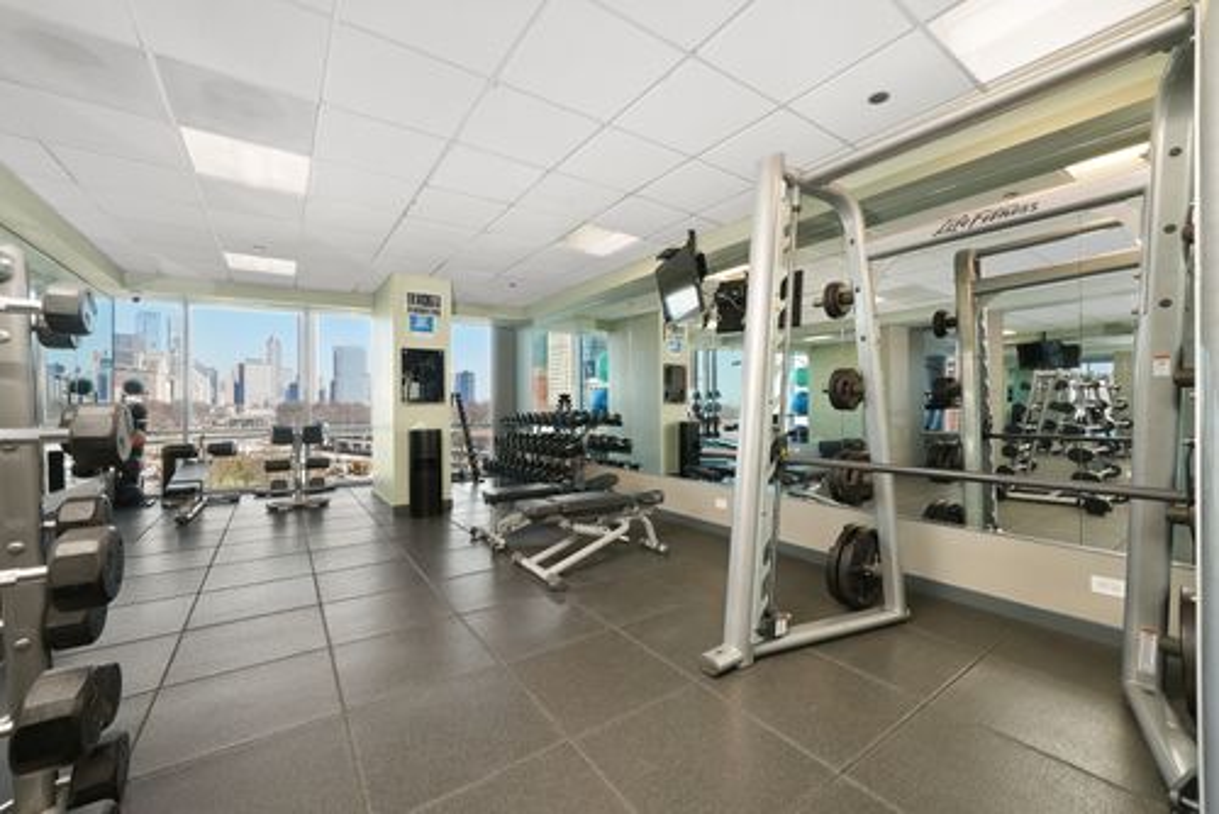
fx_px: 474
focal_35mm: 14
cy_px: 407
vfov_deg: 81.3
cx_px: 610
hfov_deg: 104.2
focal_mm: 14
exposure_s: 1/20
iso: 2000
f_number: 11
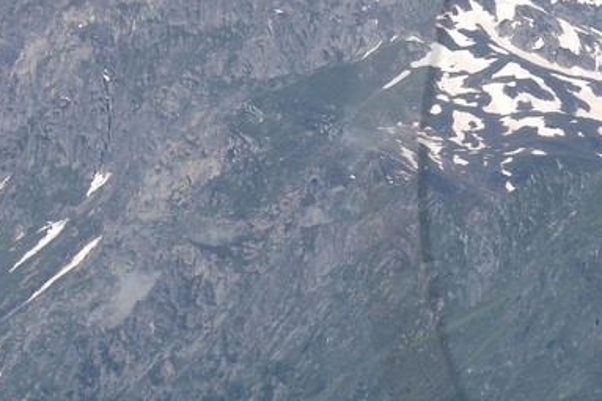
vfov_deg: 1.6
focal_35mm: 835
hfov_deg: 2.5
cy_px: 182
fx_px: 13956
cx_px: 997
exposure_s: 1/250
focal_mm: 200
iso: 200
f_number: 16
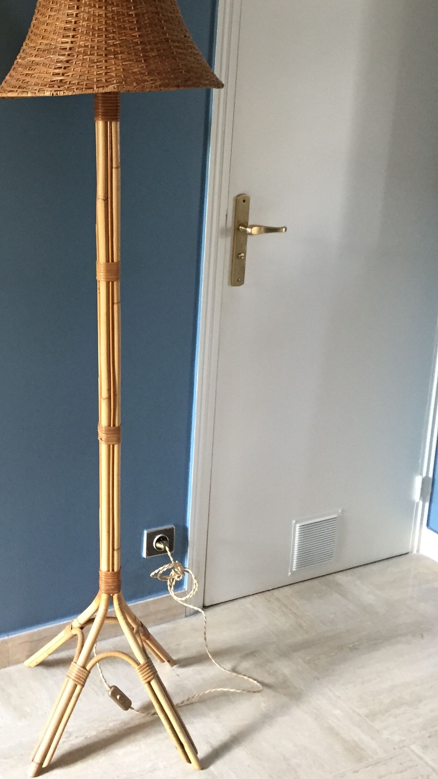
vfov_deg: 46.9
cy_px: 291
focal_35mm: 43
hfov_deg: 26.7
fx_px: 888
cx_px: 41
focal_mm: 4.15
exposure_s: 1/33
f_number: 2.2
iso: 200
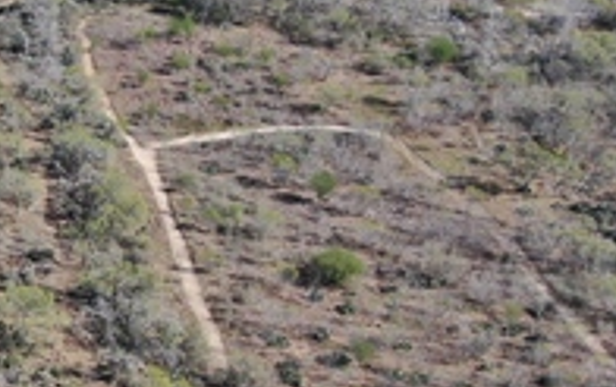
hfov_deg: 23.4
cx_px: -60
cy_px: 236
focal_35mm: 83
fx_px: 1395
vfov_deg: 15.8
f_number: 2.8
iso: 100
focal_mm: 4.39
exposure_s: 1/800
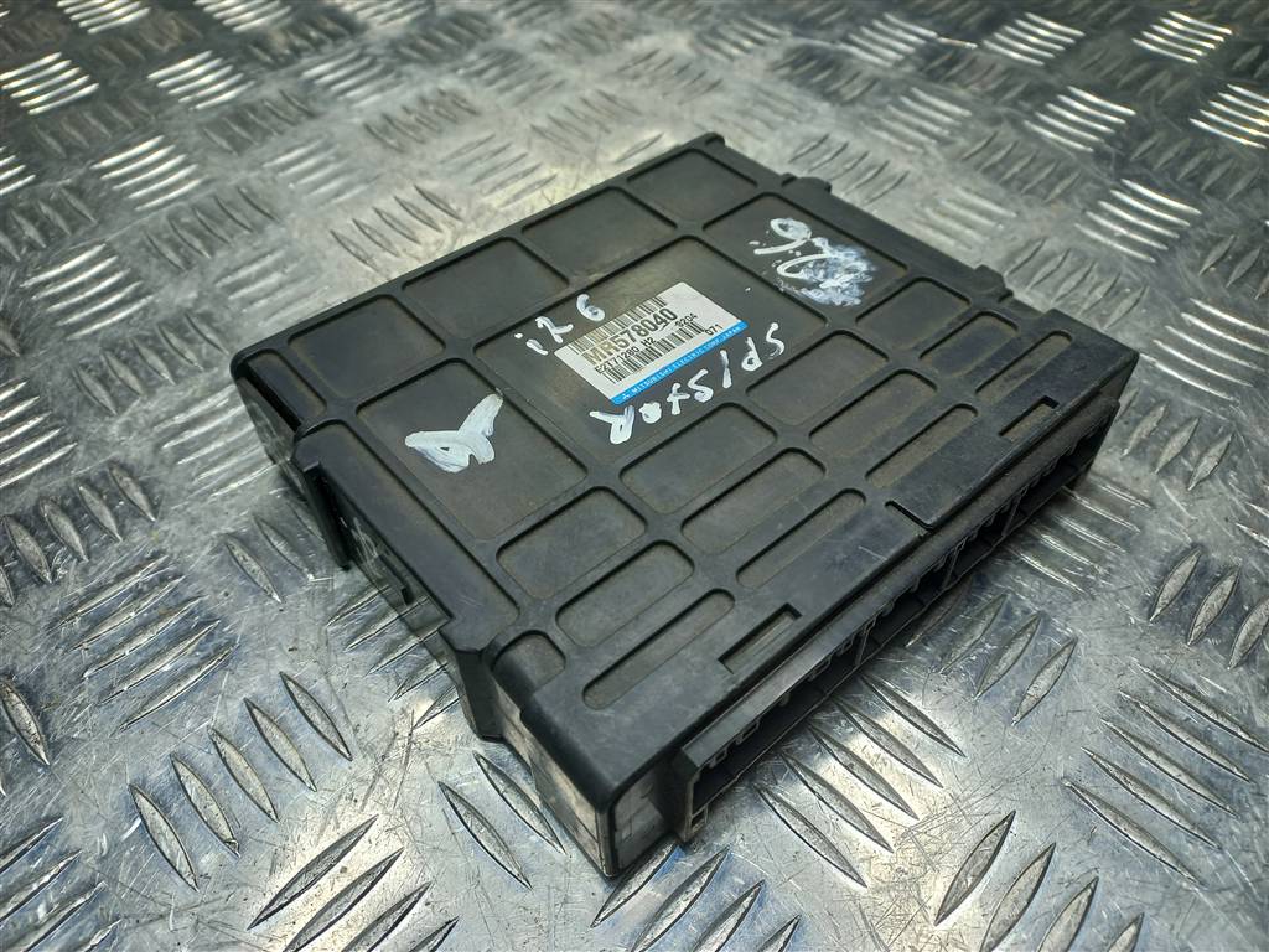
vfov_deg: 54.9
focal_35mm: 25
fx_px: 916
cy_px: 476
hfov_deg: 69.4
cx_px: 634
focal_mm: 4.6
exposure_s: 1/100
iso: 40
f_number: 1.8
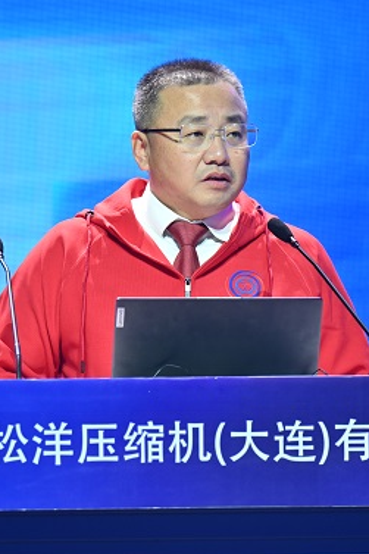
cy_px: 270
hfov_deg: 2.9
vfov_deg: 4.3
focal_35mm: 478
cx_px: 235
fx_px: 7355
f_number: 3.5
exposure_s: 1/250
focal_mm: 200
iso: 500
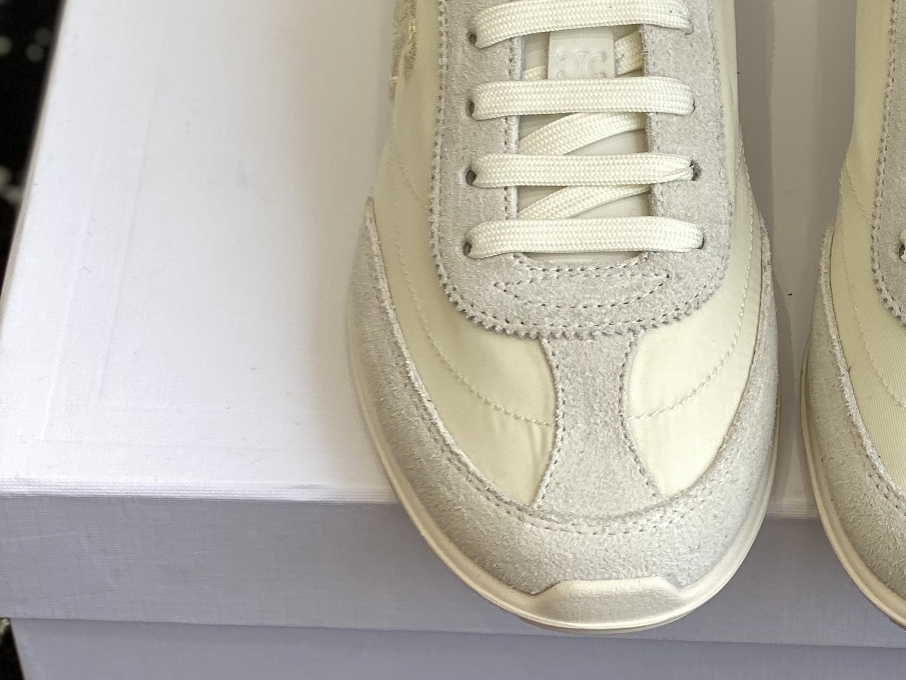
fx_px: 3245
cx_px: 809
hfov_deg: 15.7
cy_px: 35
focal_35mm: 124
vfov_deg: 11.8
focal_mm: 6
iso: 20
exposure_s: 1/146
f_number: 2
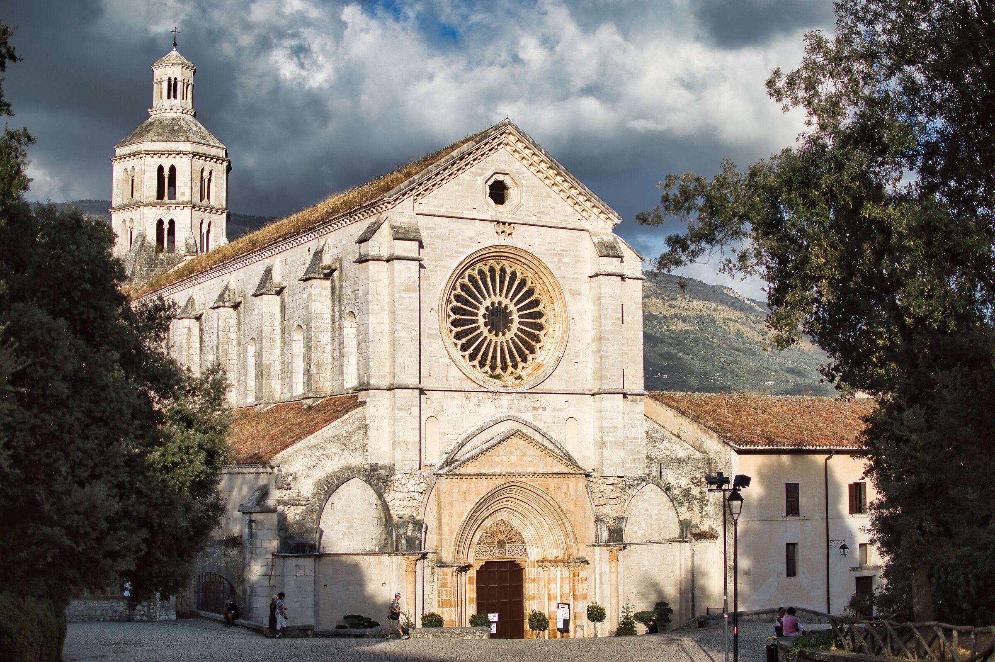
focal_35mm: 52
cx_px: 498
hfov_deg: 37.9
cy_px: 331
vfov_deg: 25.7
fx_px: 1450
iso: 100
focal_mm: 35
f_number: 1.8
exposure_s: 1/4000
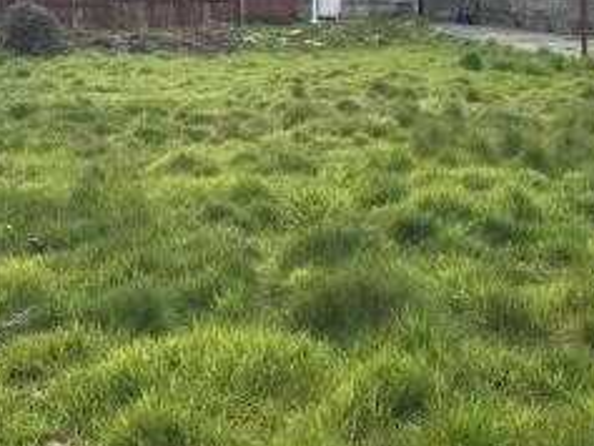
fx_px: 1013
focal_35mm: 59
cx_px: 397
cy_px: 94
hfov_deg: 32.4
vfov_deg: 24.5
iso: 80
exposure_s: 1/2591
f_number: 1.78
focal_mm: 6.86
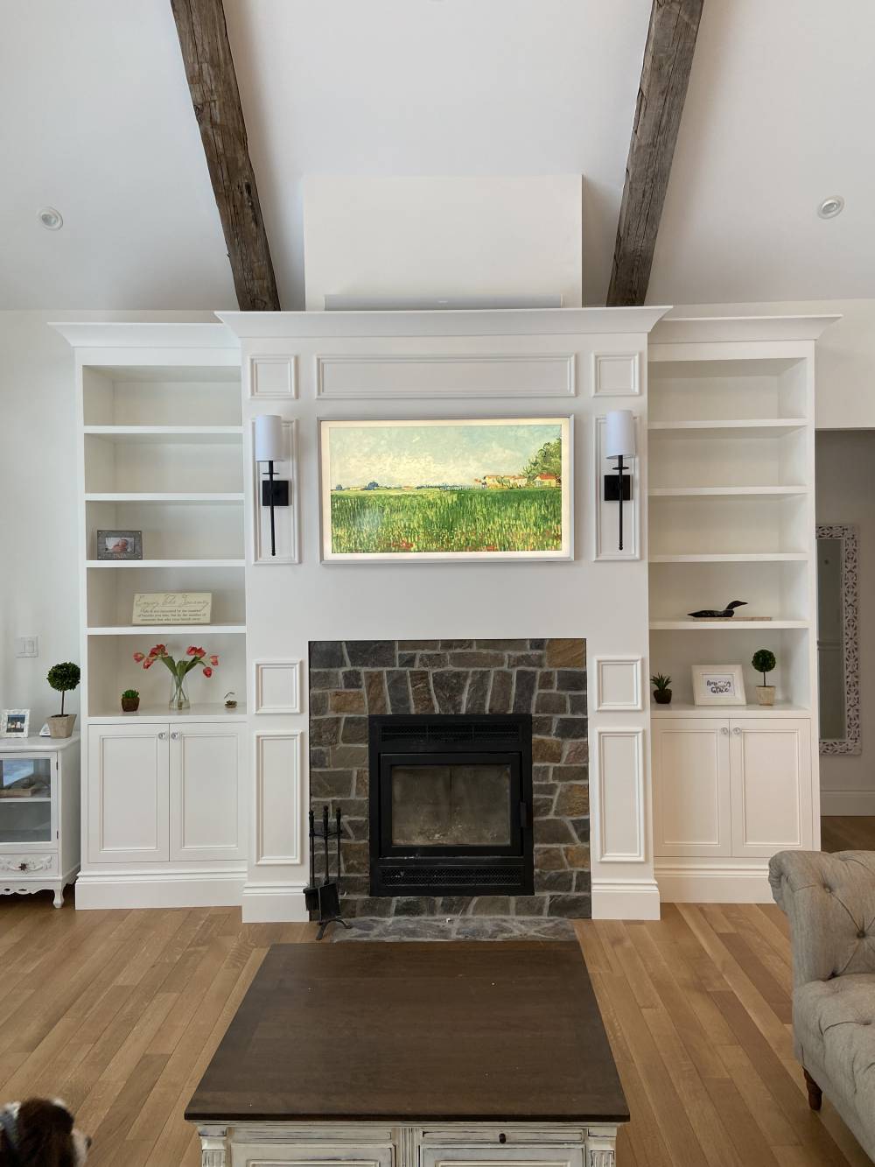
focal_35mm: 26
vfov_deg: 67.3
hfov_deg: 53.1
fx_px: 876
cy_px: 584
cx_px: 438
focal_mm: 4.25
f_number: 1.8
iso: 64
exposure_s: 1/60
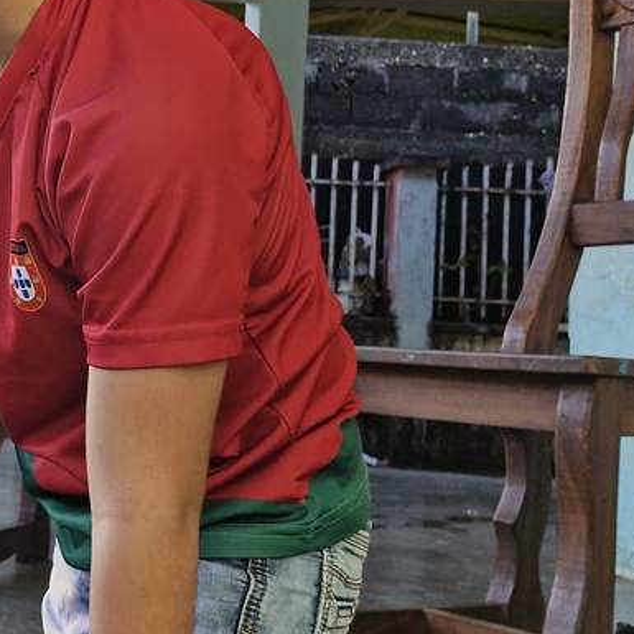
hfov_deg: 26.3
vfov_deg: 30.0
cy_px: 303
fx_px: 1181
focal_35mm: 57
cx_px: -152
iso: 50
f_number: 1.8
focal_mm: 5.54
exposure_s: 1/180
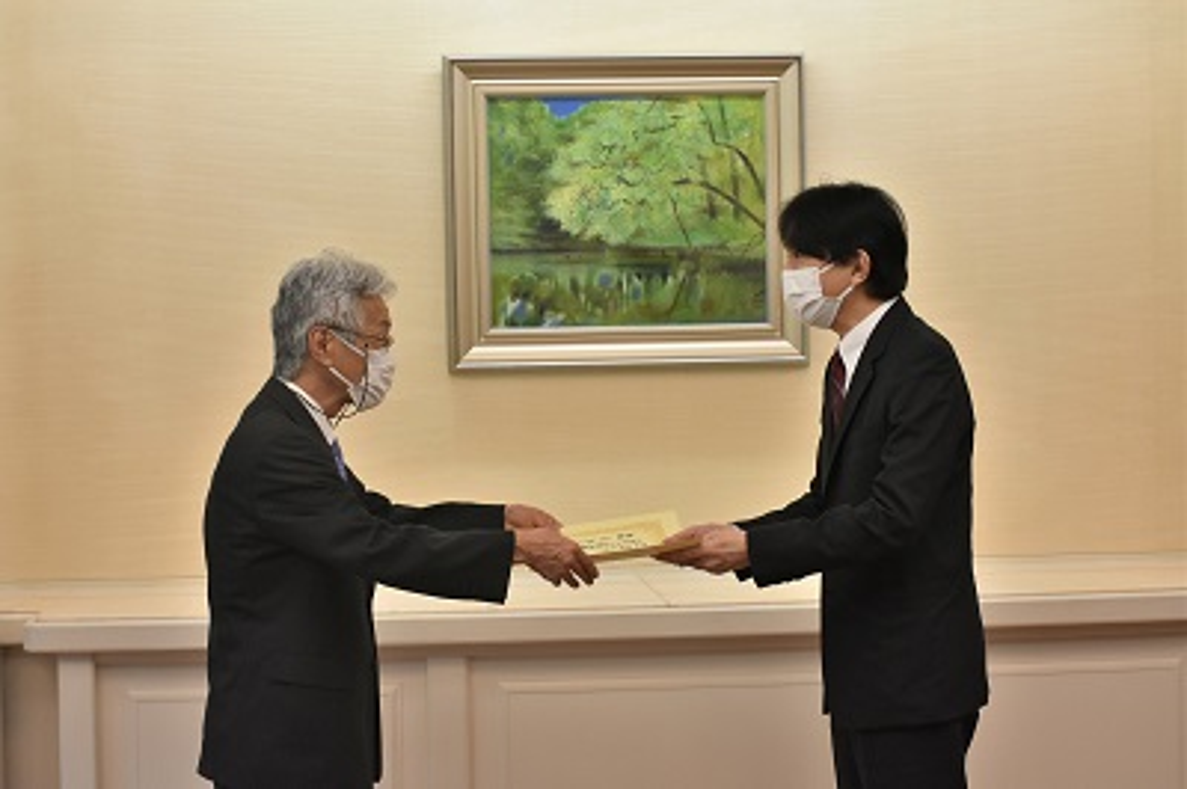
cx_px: 594
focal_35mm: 68
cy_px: 394
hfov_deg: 29.9
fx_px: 2224
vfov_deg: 20.1
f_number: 8
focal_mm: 45
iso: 1600
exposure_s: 1/125
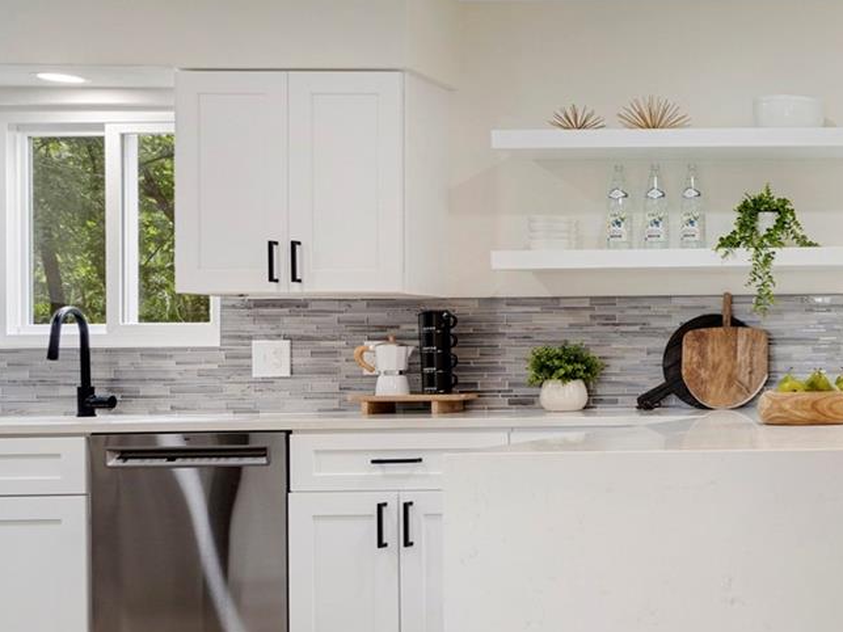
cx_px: 1130
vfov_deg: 29.6
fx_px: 1193
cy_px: 360
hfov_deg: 29.9
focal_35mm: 49
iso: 320
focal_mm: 16
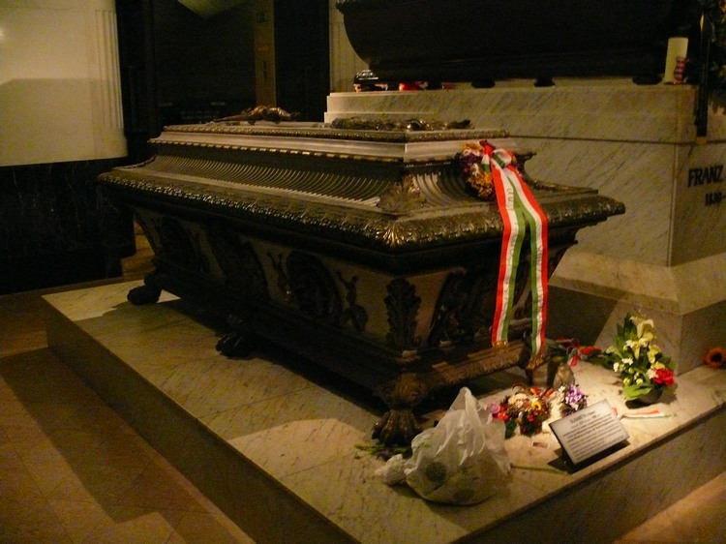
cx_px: 363
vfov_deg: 40.7
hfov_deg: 52.6
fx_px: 734
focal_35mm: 35
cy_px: 272
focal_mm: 7.4
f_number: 2.8
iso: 800
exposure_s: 1/8
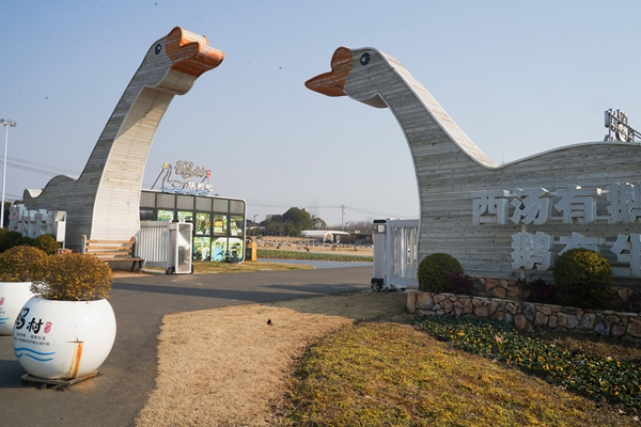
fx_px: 499
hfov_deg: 65.5
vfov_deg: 46.4
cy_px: 214
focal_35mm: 28
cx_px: 320
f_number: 22
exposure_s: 1/100
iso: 100
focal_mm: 28
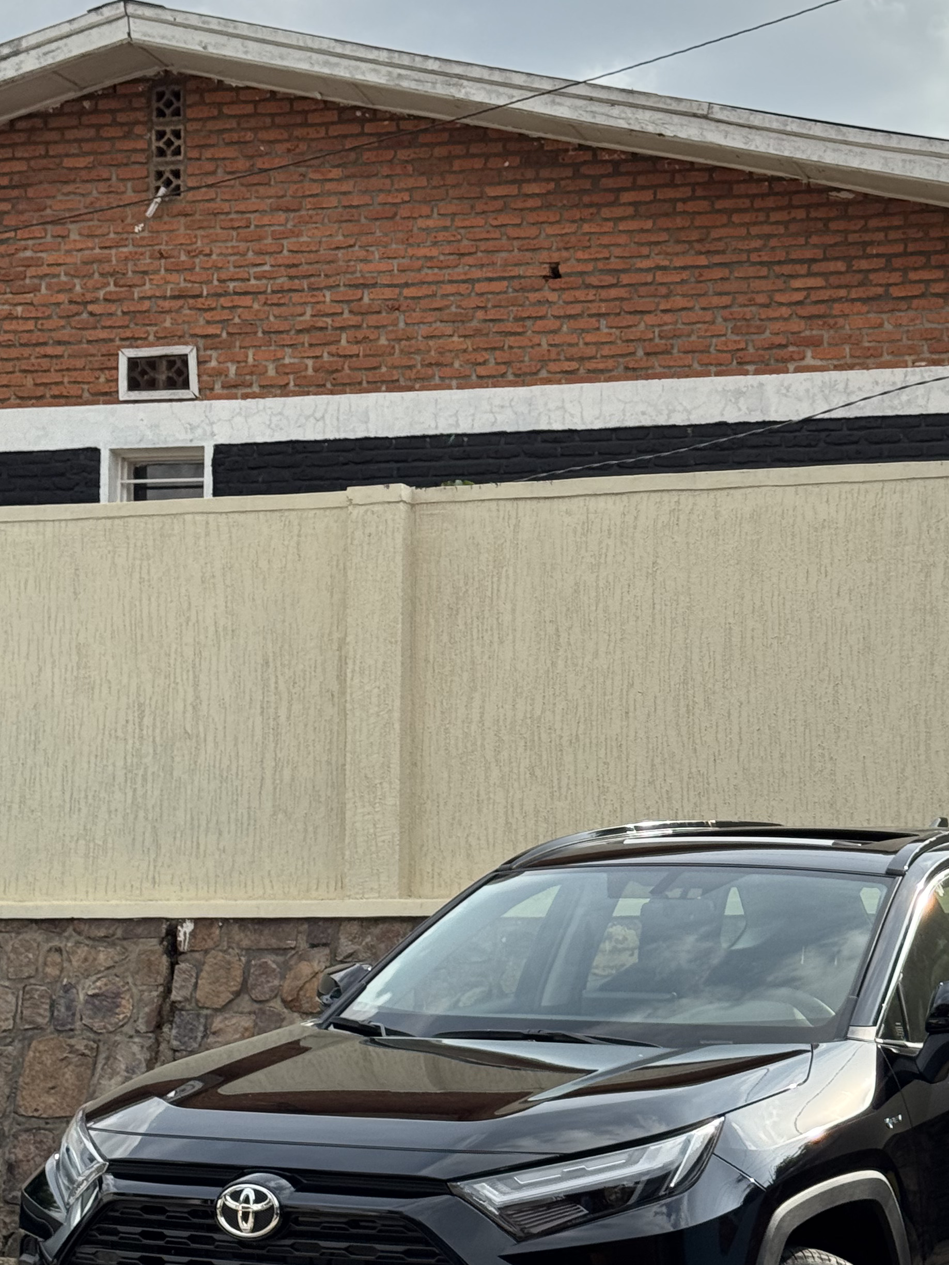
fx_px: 2888
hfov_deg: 18.6
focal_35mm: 79
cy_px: 677
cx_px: 682
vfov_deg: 24.7
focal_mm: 6.76
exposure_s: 1/3817
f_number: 1.78
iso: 64
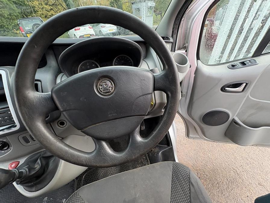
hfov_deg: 102.1
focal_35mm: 14
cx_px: 135
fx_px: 109
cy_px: 102
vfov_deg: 85.7
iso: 100
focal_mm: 2.22
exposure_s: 1/113
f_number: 2.2
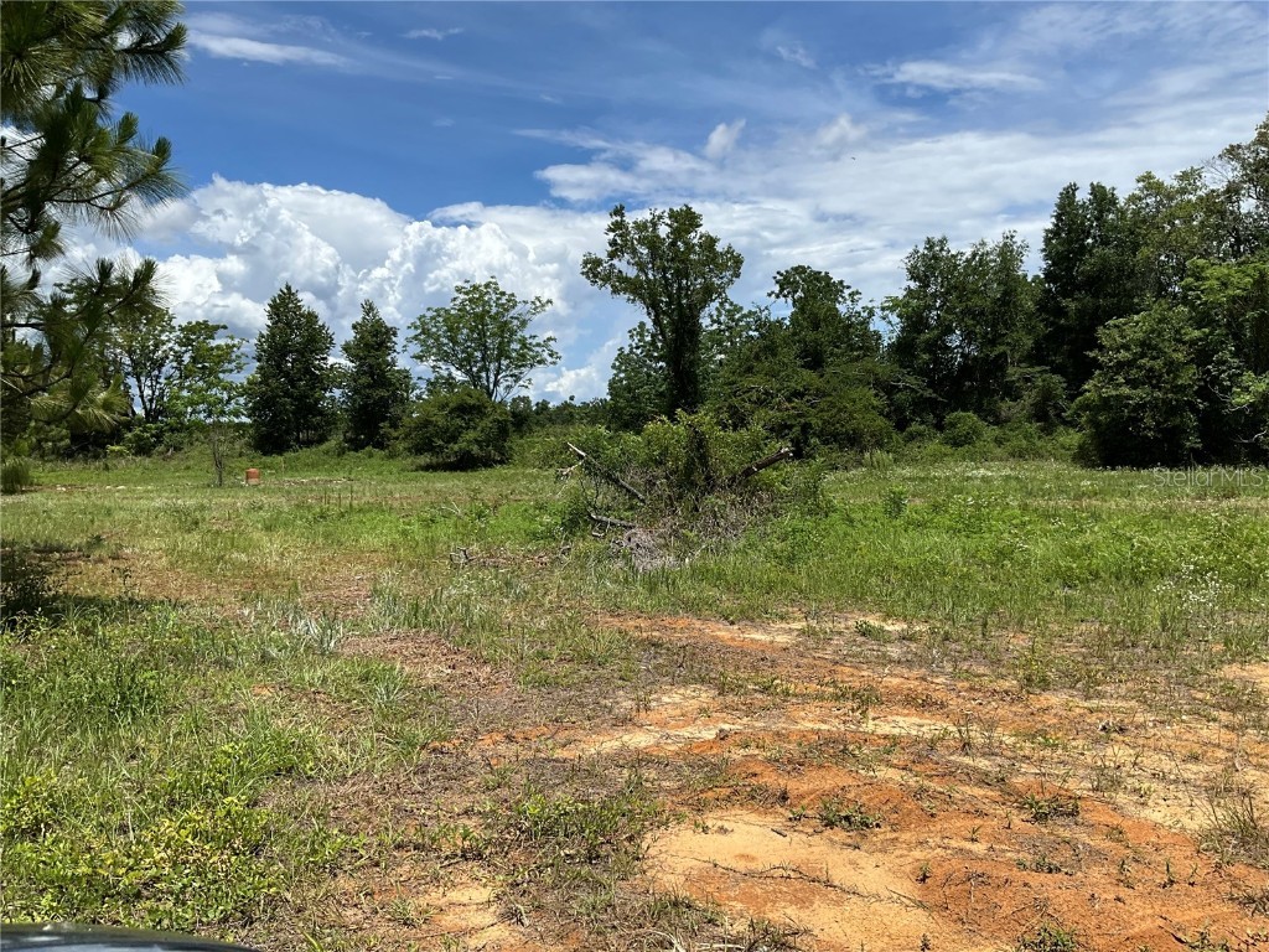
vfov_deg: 48.2
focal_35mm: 29
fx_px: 1063
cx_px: 634
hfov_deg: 61.7
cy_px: 476
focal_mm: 3
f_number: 1.8
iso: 25
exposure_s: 1/2801
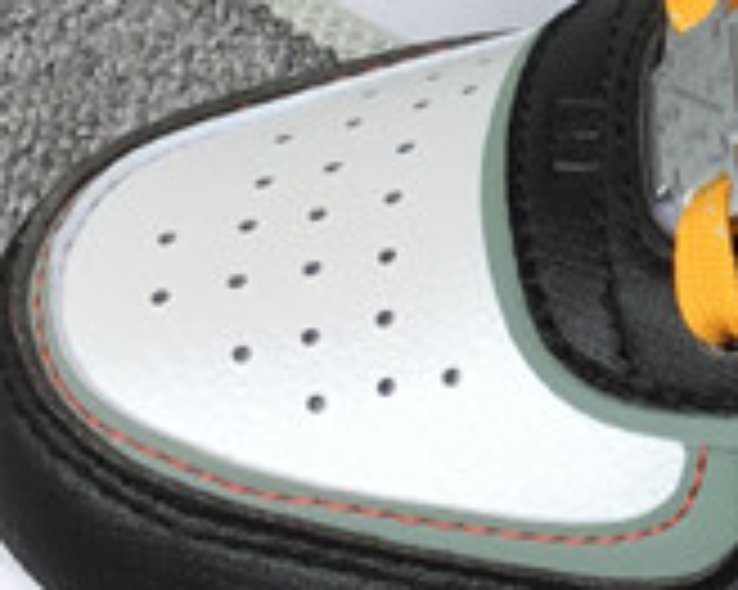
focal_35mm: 166
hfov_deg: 10.9
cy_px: 79
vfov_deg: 9.3
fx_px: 3624
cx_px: 1300
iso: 25
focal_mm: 3.3
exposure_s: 1/272
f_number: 2.4
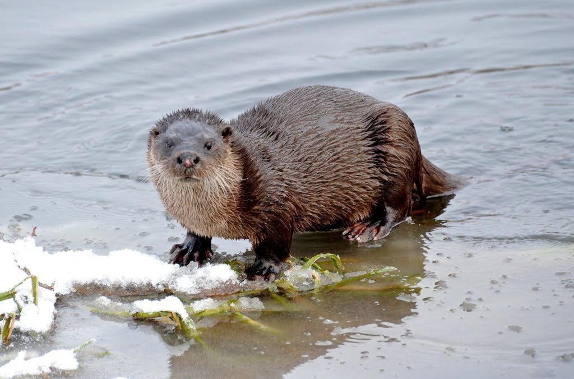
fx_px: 4292
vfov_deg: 5.1
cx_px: 287
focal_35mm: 270
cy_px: 190
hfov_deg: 7.7
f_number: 8
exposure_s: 1/160
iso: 1250
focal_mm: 270
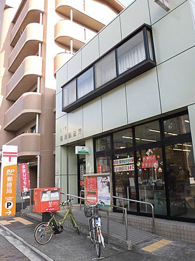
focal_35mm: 27
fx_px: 203
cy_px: 134
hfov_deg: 51.2
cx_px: 108
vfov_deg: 65.3
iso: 100
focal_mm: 4.3
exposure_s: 1/250
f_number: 3.1
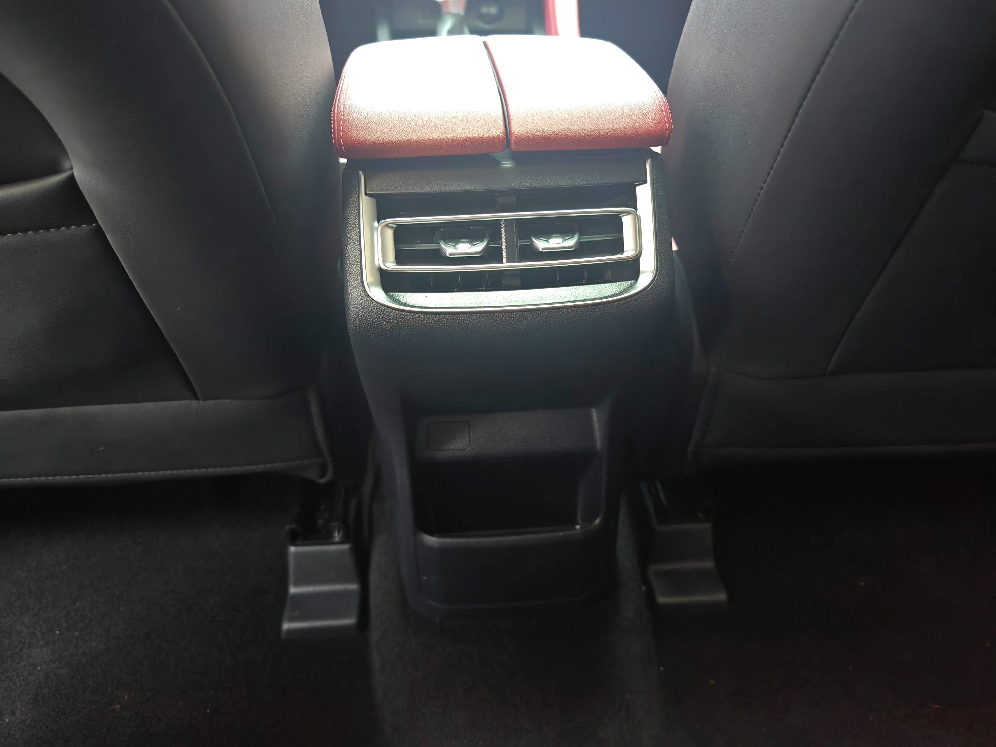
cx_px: 498
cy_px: 374
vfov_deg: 51.4
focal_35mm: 27
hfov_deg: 65.3
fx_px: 777
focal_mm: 7.62
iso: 1250
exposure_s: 1/25
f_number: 1.6
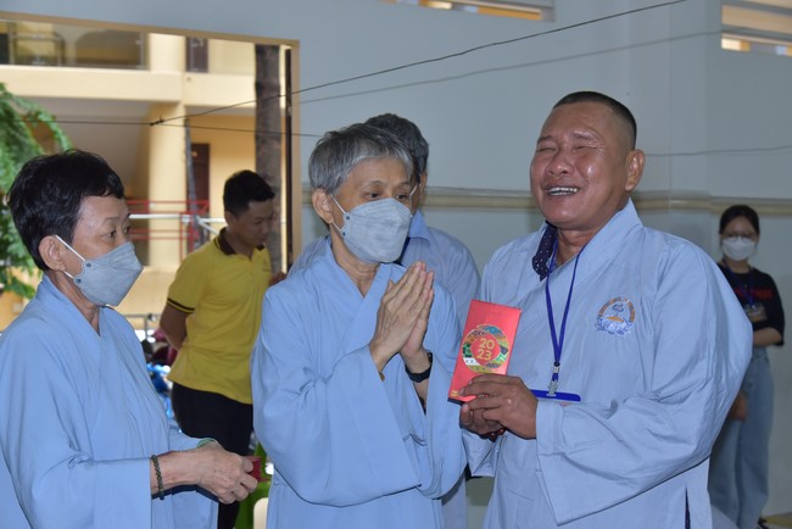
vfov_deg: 24.6
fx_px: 1210
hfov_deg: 36.2
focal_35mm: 55
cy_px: 264
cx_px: 396
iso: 1600
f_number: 5.6
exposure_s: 1/60
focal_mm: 55
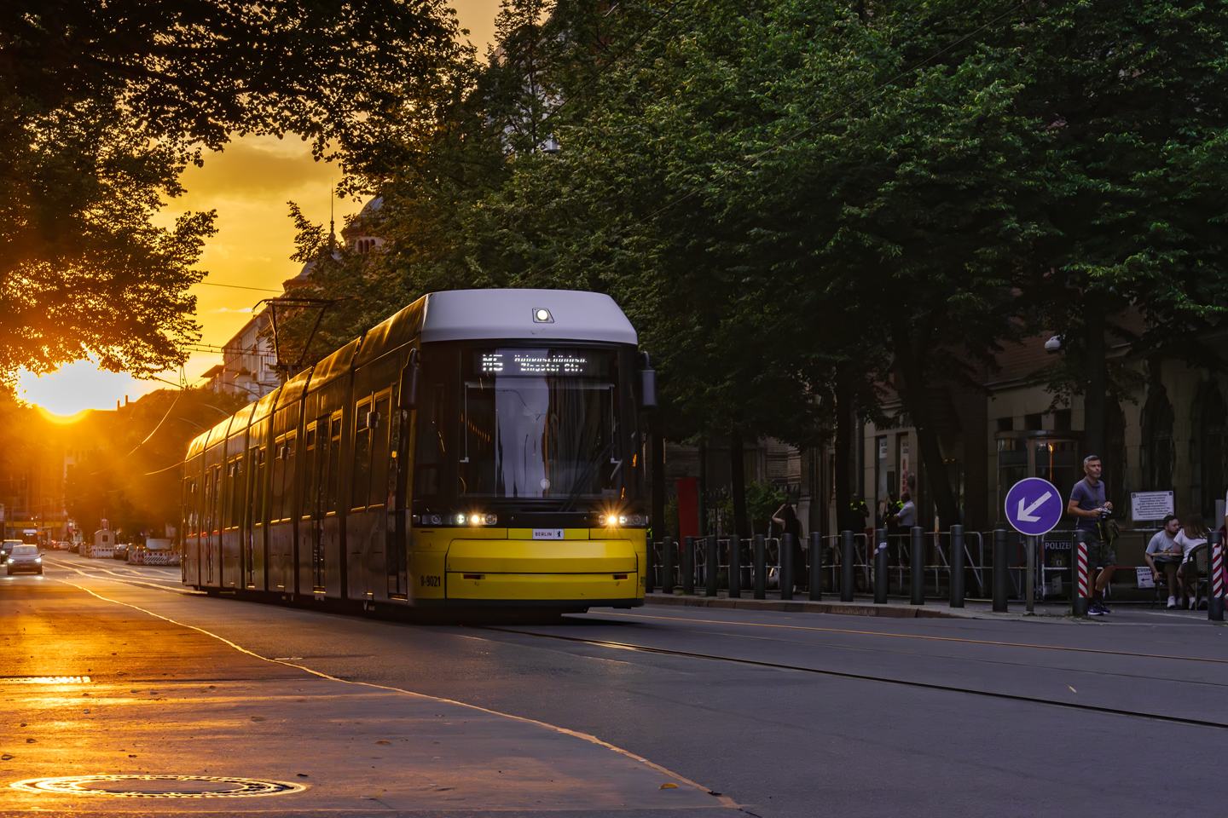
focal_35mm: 76
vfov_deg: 17.8
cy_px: 409
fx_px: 2609
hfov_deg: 26.5
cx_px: 614
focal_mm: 51
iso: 800
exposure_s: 1/200
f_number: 9
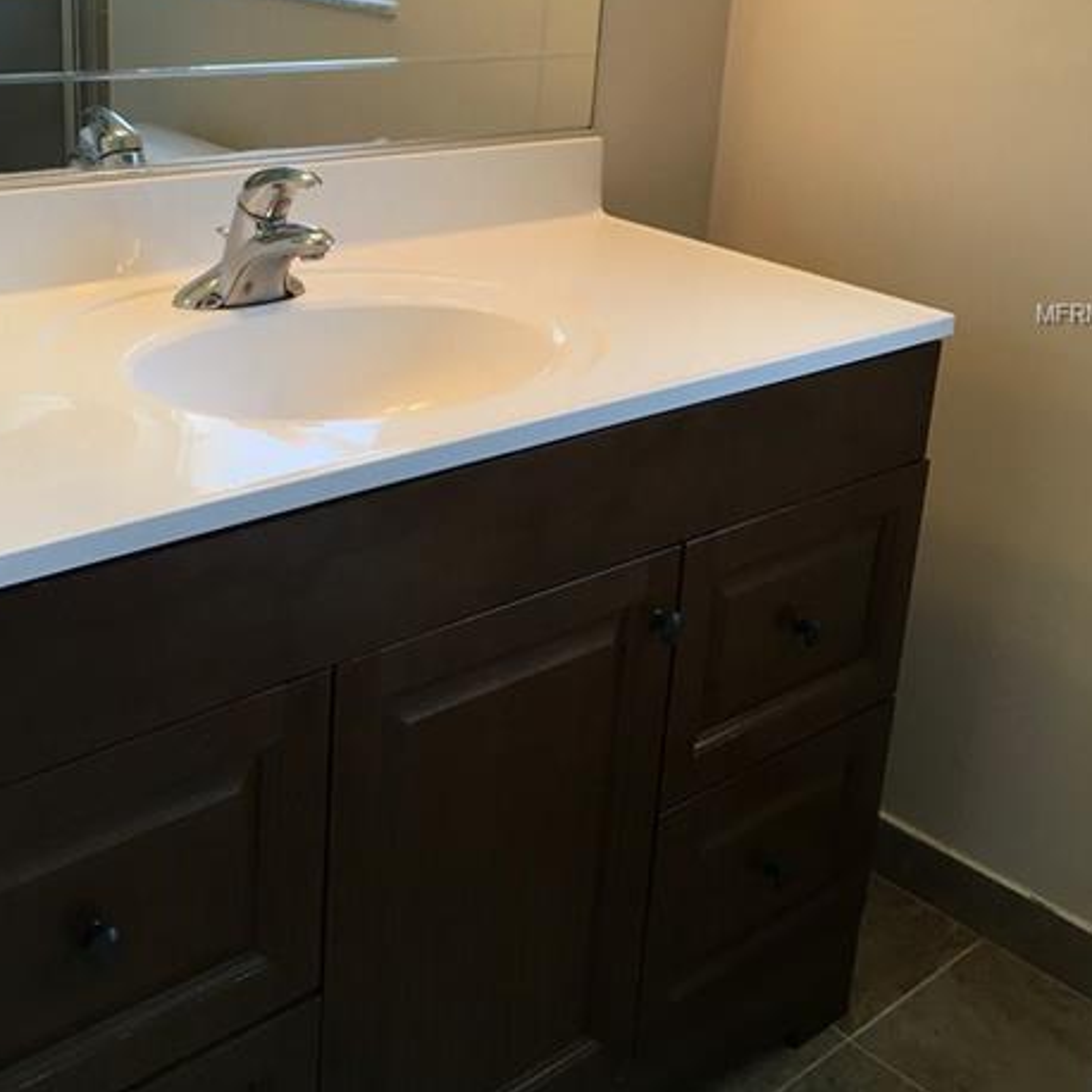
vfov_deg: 38.5
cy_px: 315
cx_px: 458
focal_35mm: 43
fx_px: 1535
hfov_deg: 39.1
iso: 25
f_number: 2.2
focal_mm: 4.15
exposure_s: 1/30
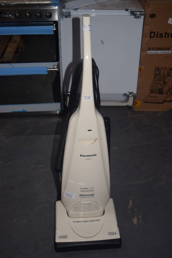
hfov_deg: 30.8
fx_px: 312
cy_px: 129
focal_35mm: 44
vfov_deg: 45.0
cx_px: 86
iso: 100
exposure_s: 1/60
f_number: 4.2
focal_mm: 29
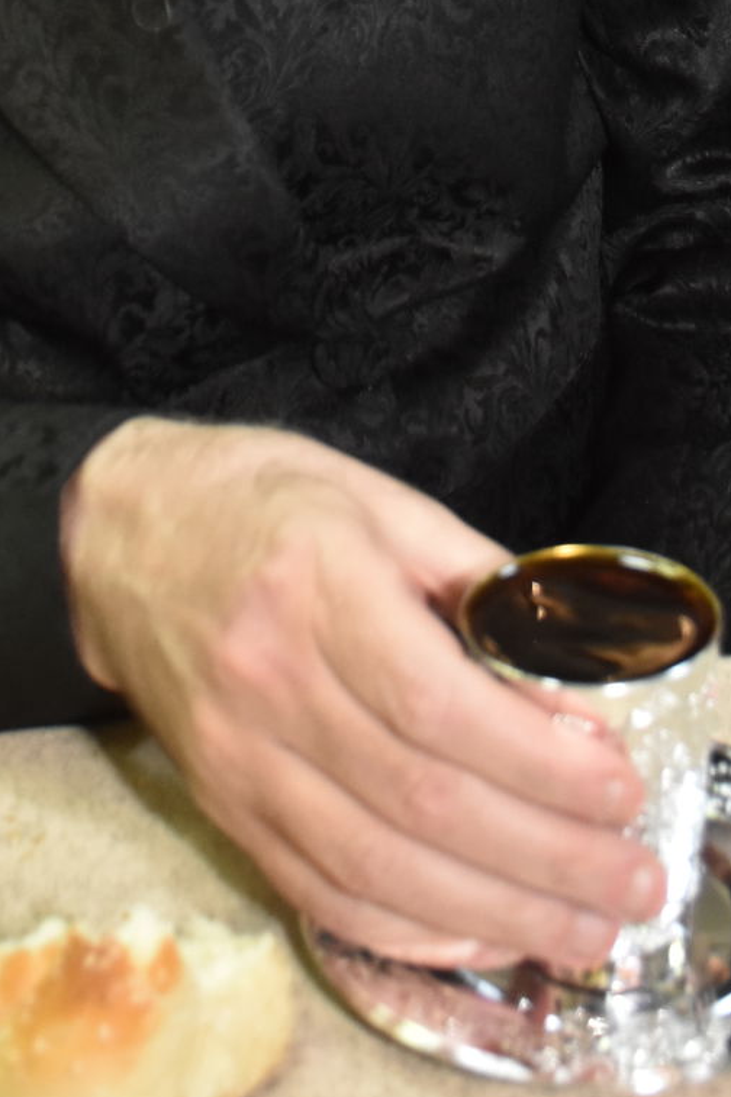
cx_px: 178
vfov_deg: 15.5
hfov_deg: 10.9
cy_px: -399
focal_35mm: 125
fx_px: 3807
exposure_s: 1/80
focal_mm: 30
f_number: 5.6
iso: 1250
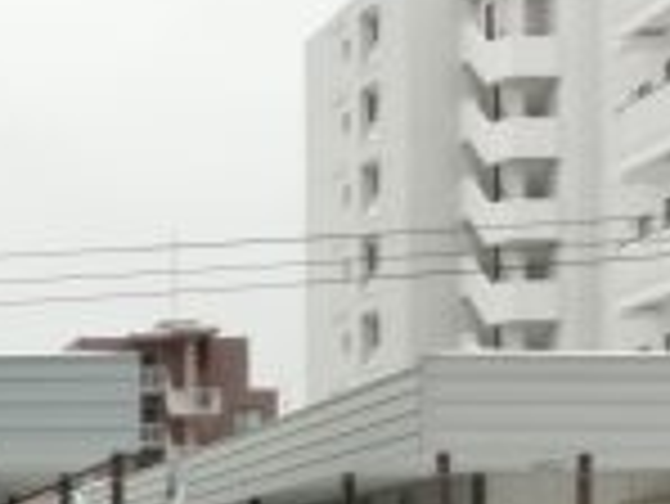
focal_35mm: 103
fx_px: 1995
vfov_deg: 13.6
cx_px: -315
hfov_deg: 17.3
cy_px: 724
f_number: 3
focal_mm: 4.24
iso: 80
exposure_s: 1/320
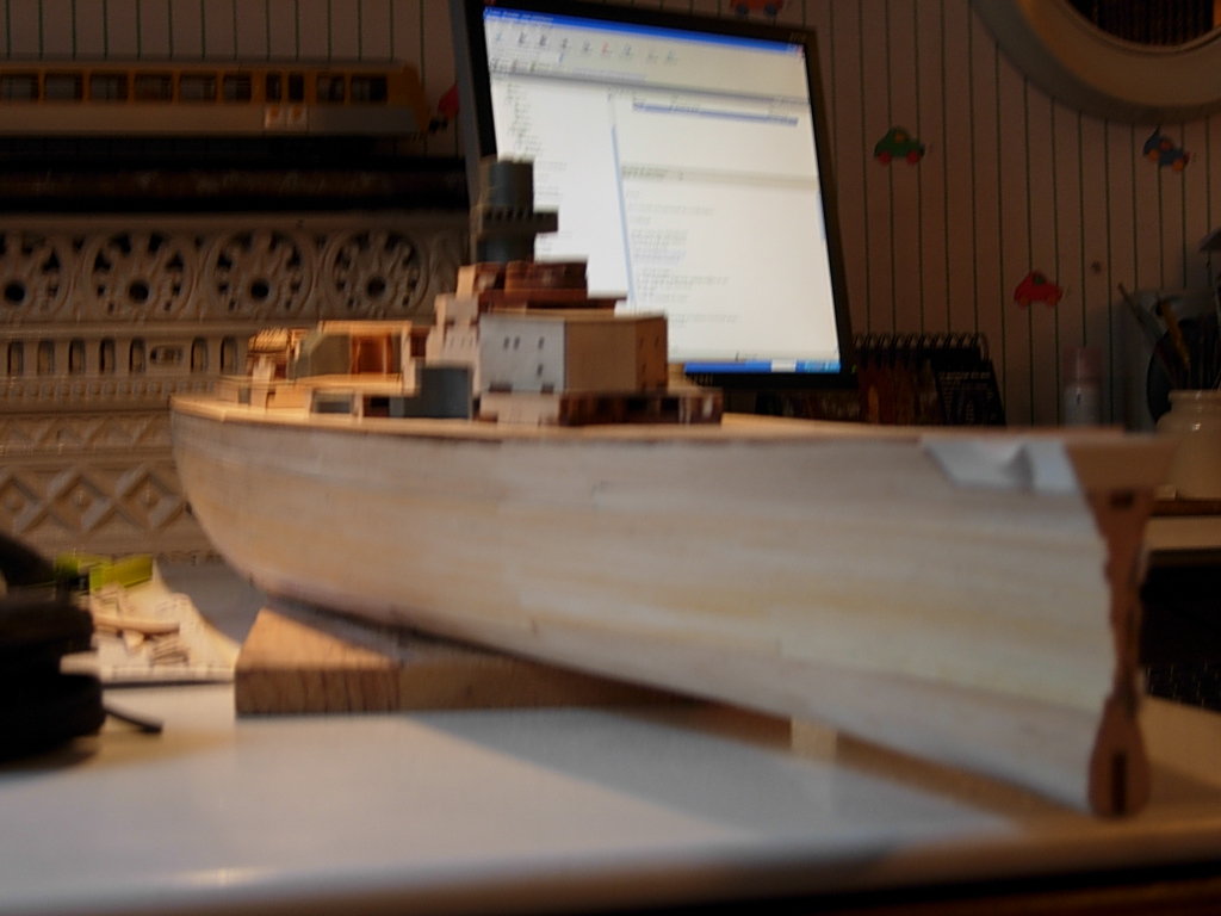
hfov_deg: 26.0
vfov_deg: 19.6
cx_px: 610
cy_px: 458
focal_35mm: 75
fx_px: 2645
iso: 50
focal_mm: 15.7
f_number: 3.9
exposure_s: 1/4.3
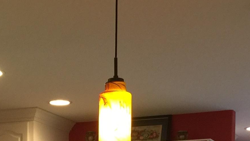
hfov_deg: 19.7
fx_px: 716
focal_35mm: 108
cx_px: 69
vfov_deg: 10.2
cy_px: 296
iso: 64
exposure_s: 1/33
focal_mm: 4.15
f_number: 2.2
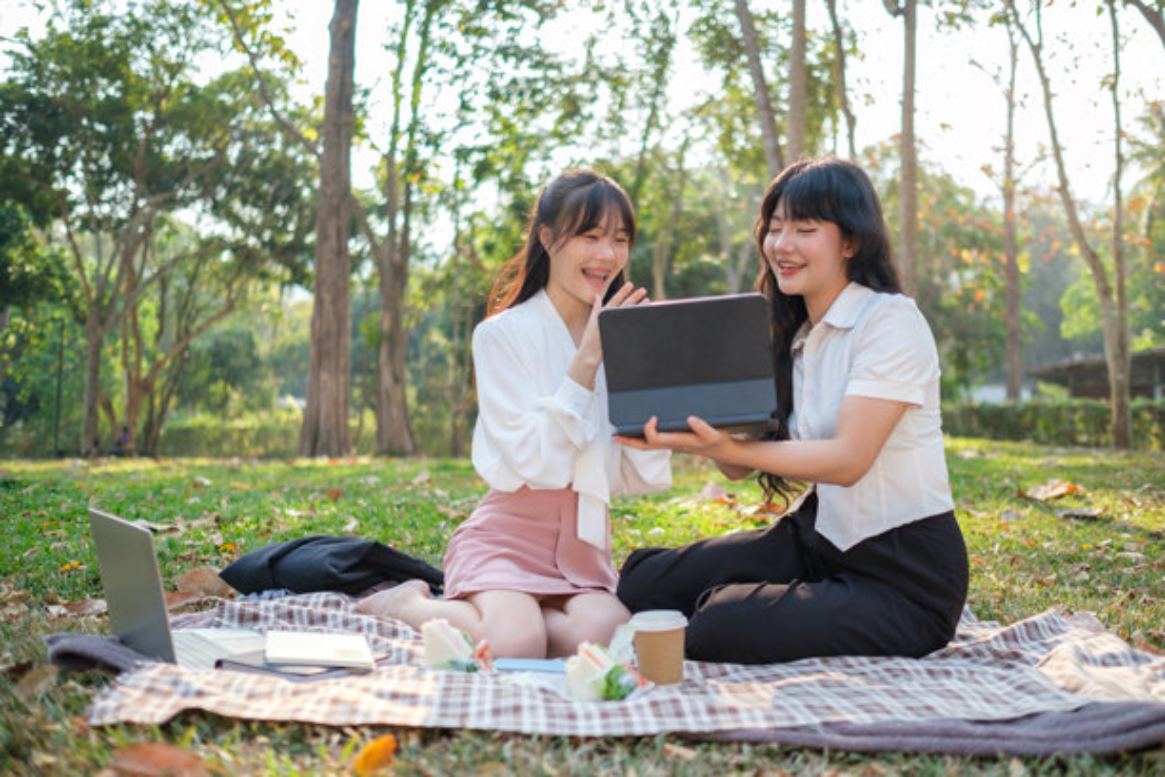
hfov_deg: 54.4
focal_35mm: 35
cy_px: 388
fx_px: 1133
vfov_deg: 37.9
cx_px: 582
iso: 160
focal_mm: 23
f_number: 1.4
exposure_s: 1/950
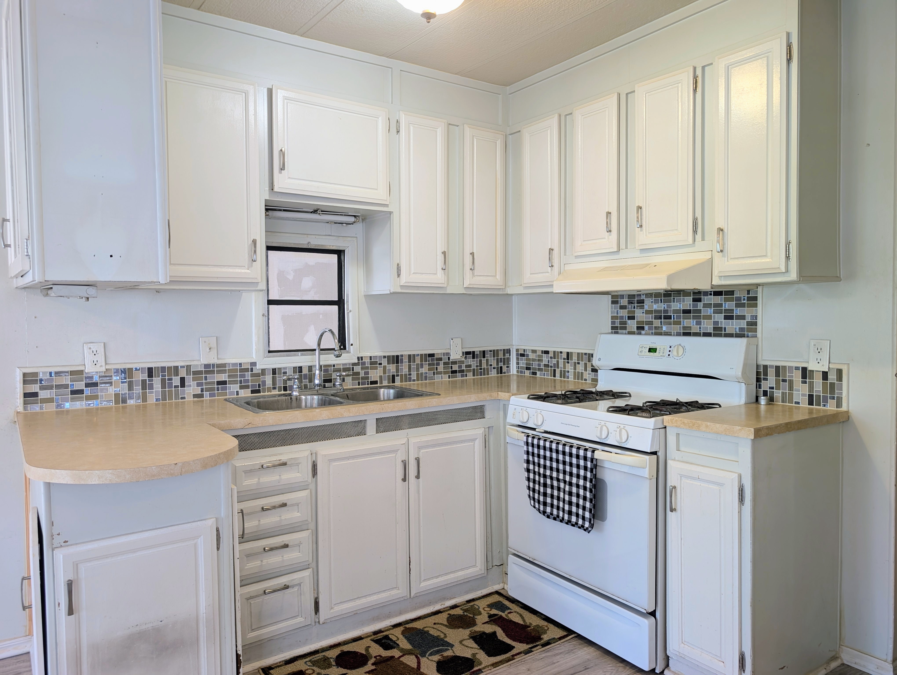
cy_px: 338
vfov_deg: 56.9
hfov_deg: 71.5
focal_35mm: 24
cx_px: 448
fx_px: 623
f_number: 1.68
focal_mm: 6.9
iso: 41
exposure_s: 1/24
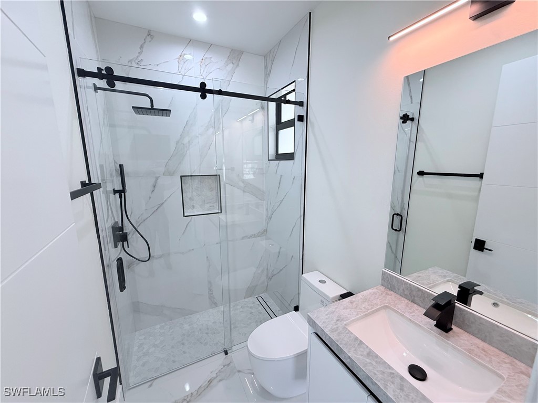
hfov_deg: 102.1
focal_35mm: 14
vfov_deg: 85.7
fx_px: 218
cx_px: 269
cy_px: 202
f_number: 2.2
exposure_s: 1/120
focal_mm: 2.22
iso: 160
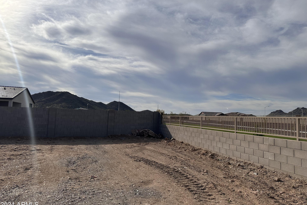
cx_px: 153
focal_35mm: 25
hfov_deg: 71.5
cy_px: 100
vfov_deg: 51.3
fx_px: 213
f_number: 1.78
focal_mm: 6.86
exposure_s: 1/10753
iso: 80
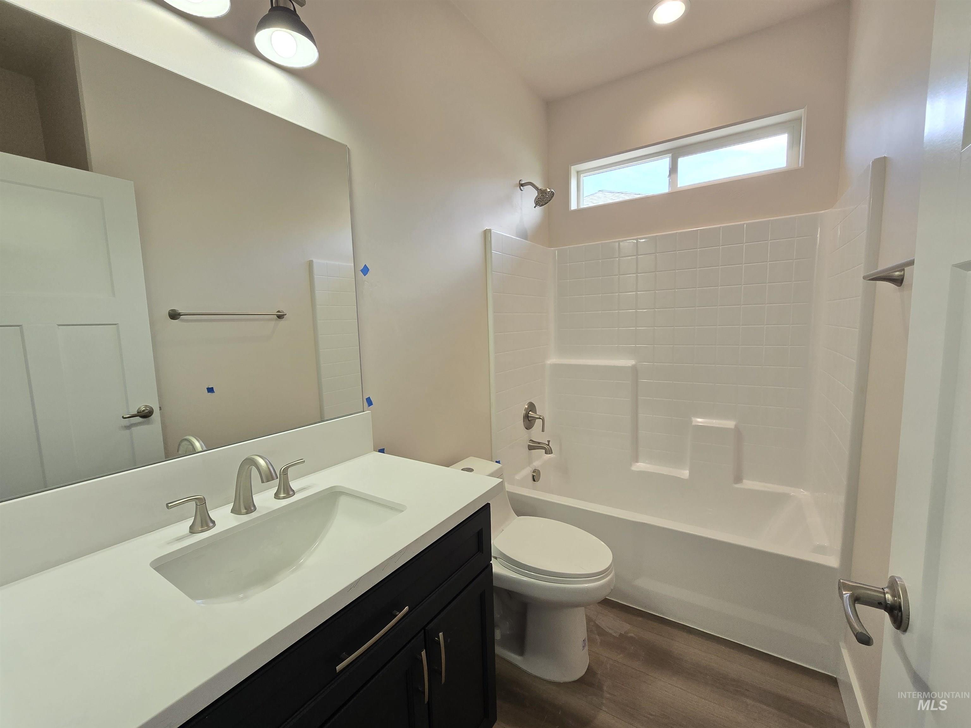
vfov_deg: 89.9
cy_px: 364
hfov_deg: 106.2
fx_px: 365
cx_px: 486
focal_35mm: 13
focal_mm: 2.2
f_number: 2.2
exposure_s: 1/120
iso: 80
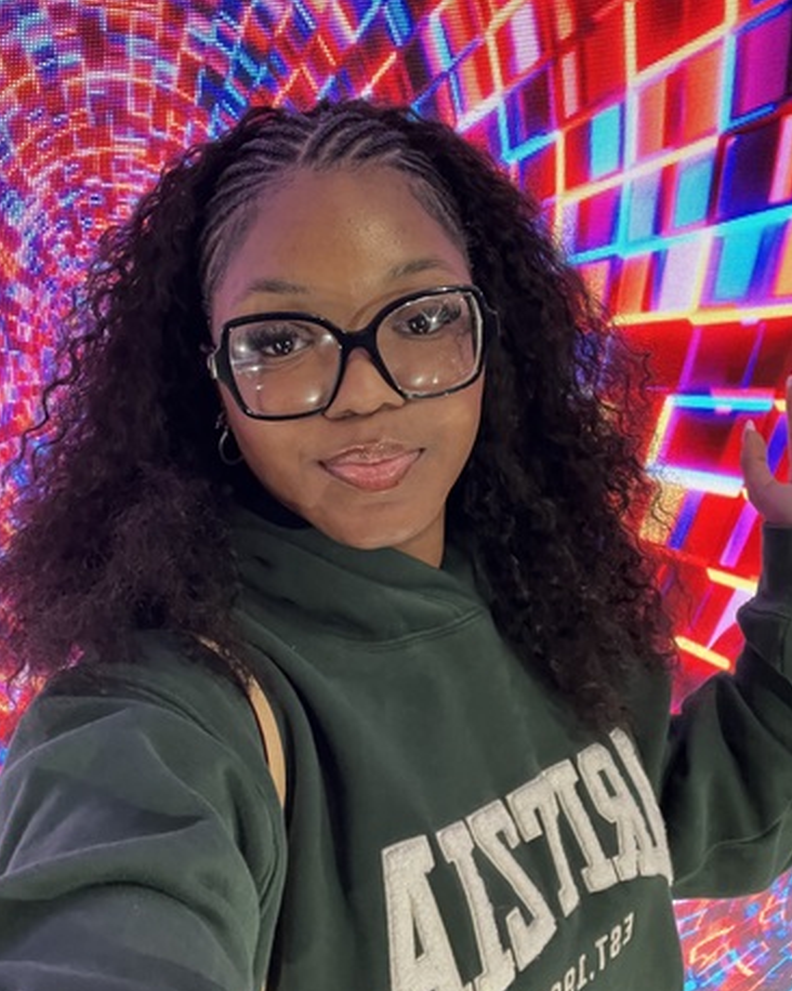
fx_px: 938
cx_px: 393
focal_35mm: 32
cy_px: 489
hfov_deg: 45.8
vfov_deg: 55.7
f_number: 2.2
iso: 500
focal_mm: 2.71
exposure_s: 1/30
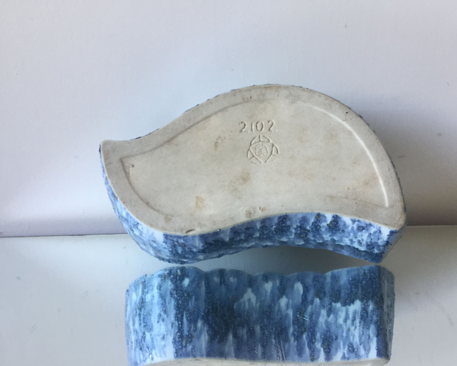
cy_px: 185
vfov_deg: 47.1
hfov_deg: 57.1
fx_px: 419
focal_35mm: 31
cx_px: 250
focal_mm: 4.15
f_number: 2.2
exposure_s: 1/33
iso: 64
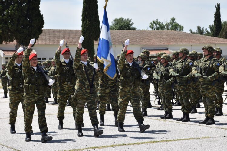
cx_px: 114
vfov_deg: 14.7
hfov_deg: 21.9
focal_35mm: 93
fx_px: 586
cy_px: 76
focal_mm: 62
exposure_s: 1/250
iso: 100
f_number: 8
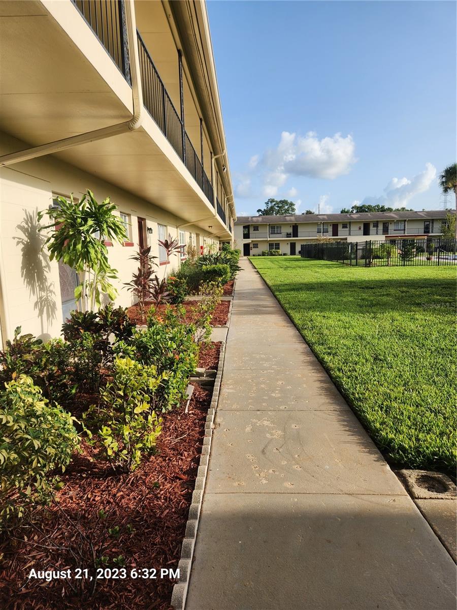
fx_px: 405
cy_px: 305
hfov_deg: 58.9
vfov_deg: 73.9
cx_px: 228
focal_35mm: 23
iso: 20
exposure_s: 1/952
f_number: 1.8
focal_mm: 5.4
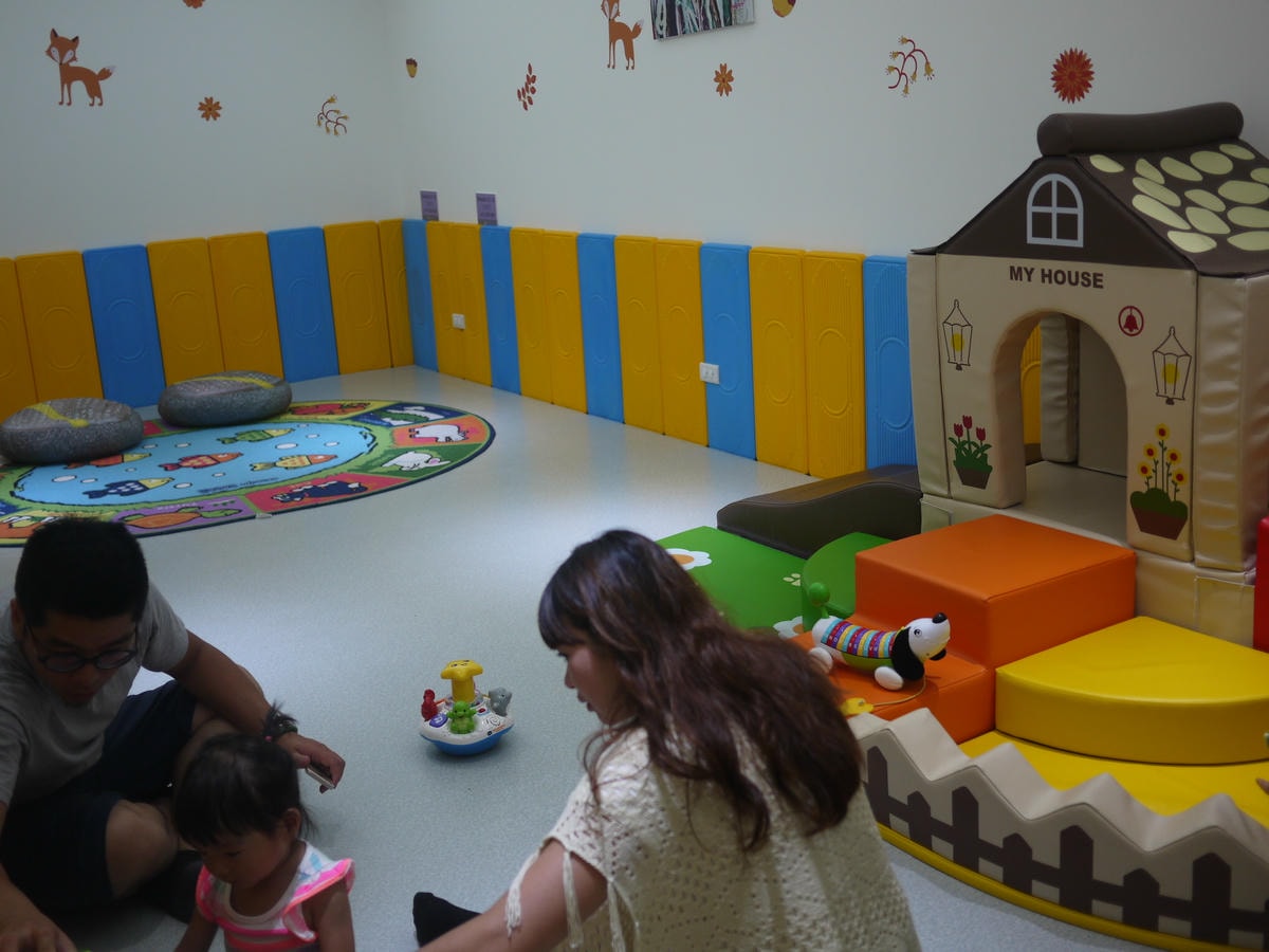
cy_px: 476
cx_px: 634
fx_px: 1466
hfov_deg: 46.8
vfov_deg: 36.0
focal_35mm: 40
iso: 160
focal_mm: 20
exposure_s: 1/200
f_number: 1.7
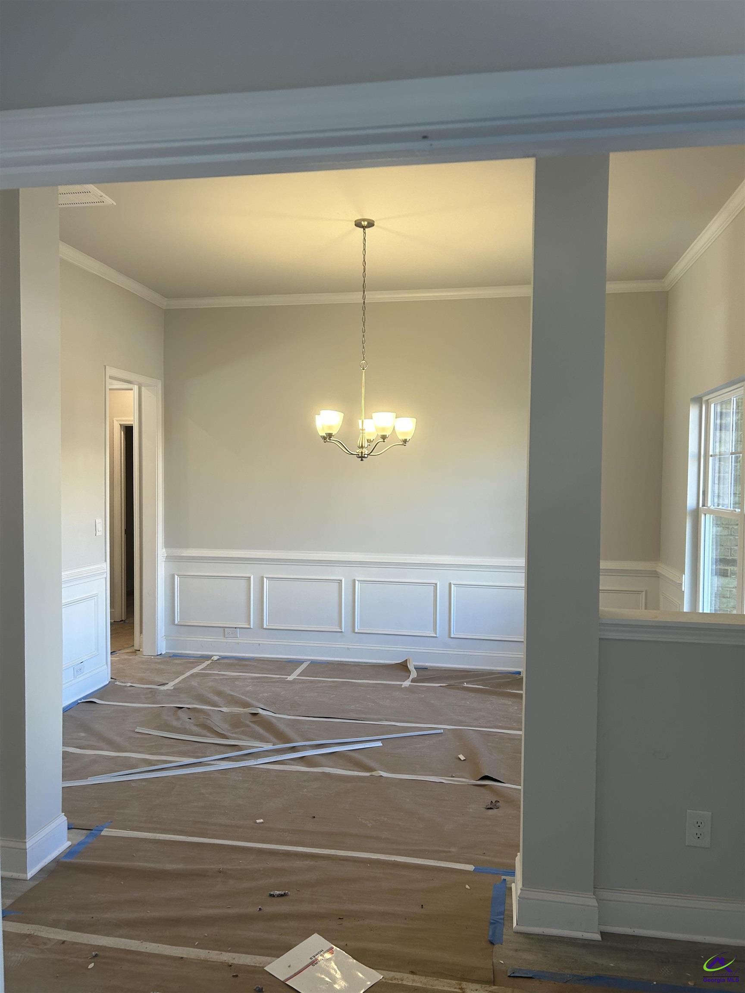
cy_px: 496
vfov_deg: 67.3
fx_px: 746
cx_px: 372
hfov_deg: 53.1
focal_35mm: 26
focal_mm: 5.7
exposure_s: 1/120
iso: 64
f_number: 1.5
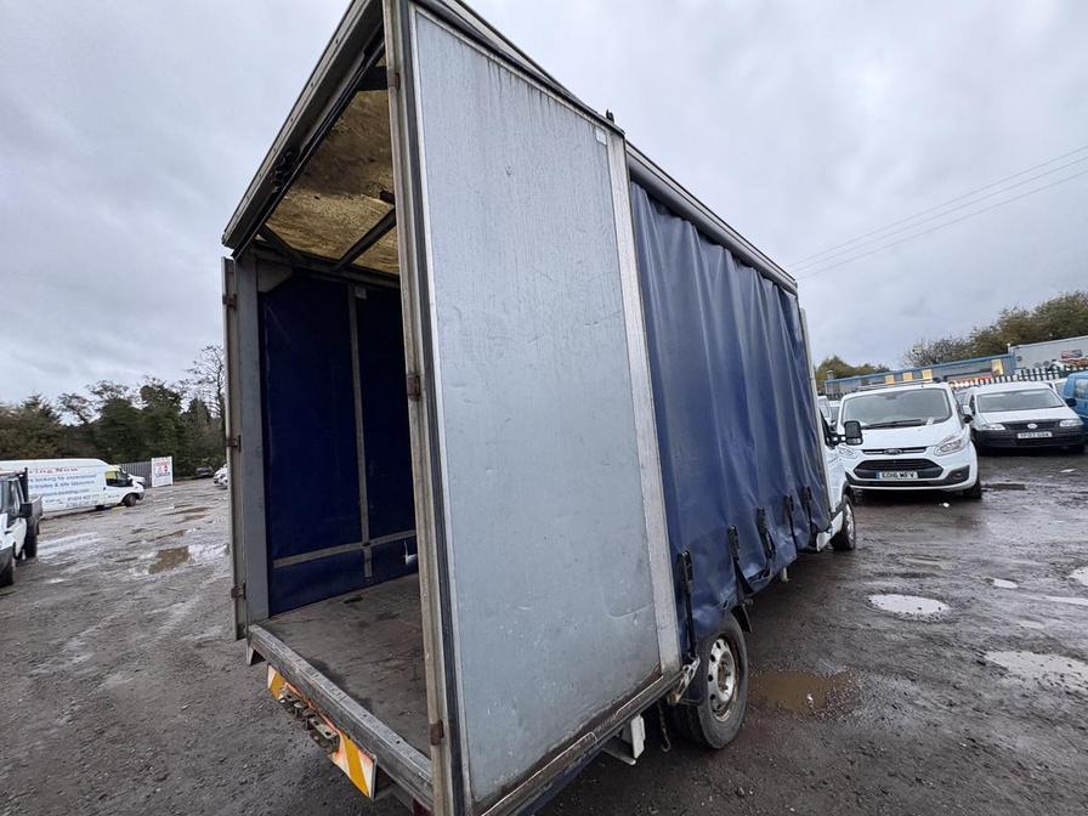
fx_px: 440
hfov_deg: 102.1
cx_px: 544
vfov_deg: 85.7
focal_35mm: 14
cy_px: 408
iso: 320
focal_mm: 2.22
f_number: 2.2
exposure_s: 1/60
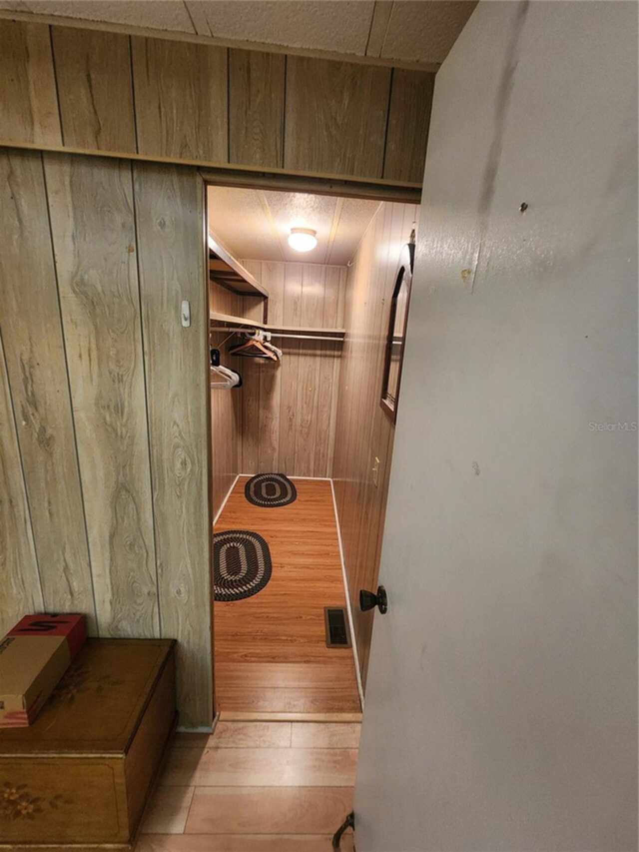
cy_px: 426
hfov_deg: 89.9
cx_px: 320
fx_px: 320
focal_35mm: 13
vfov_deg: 106.2
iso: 640
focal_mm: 2.2
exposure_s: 1/24
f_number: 2.2
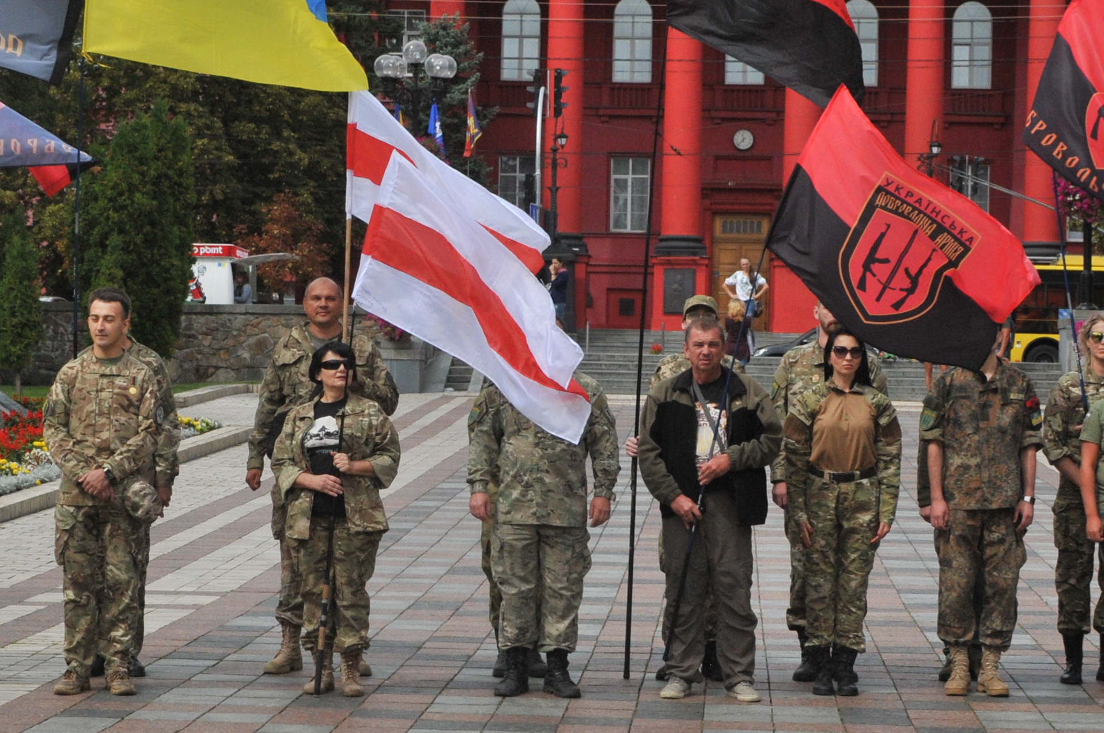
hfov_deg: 21.6
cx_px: 400
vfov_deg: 14.5
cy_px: 450
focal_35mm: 94
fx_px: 2879
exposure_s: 1/2000
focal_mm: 28
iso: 500
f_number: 6.3
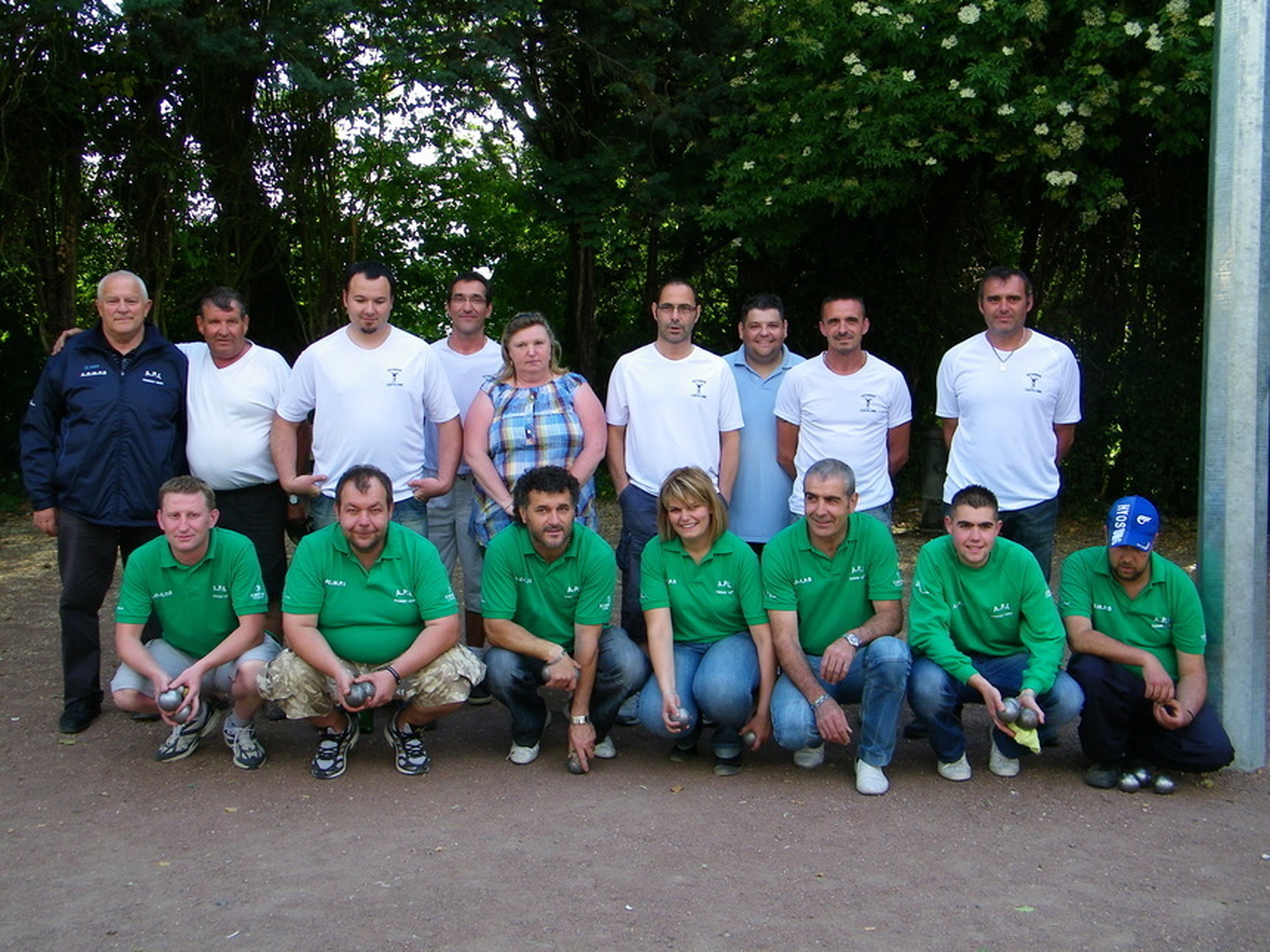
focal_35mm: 41
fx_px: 1504
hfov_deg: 45.8
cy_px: 476
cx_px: 635
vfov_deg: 35.1
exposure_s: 1/80
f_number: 3.8
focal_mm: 7.3
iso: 80
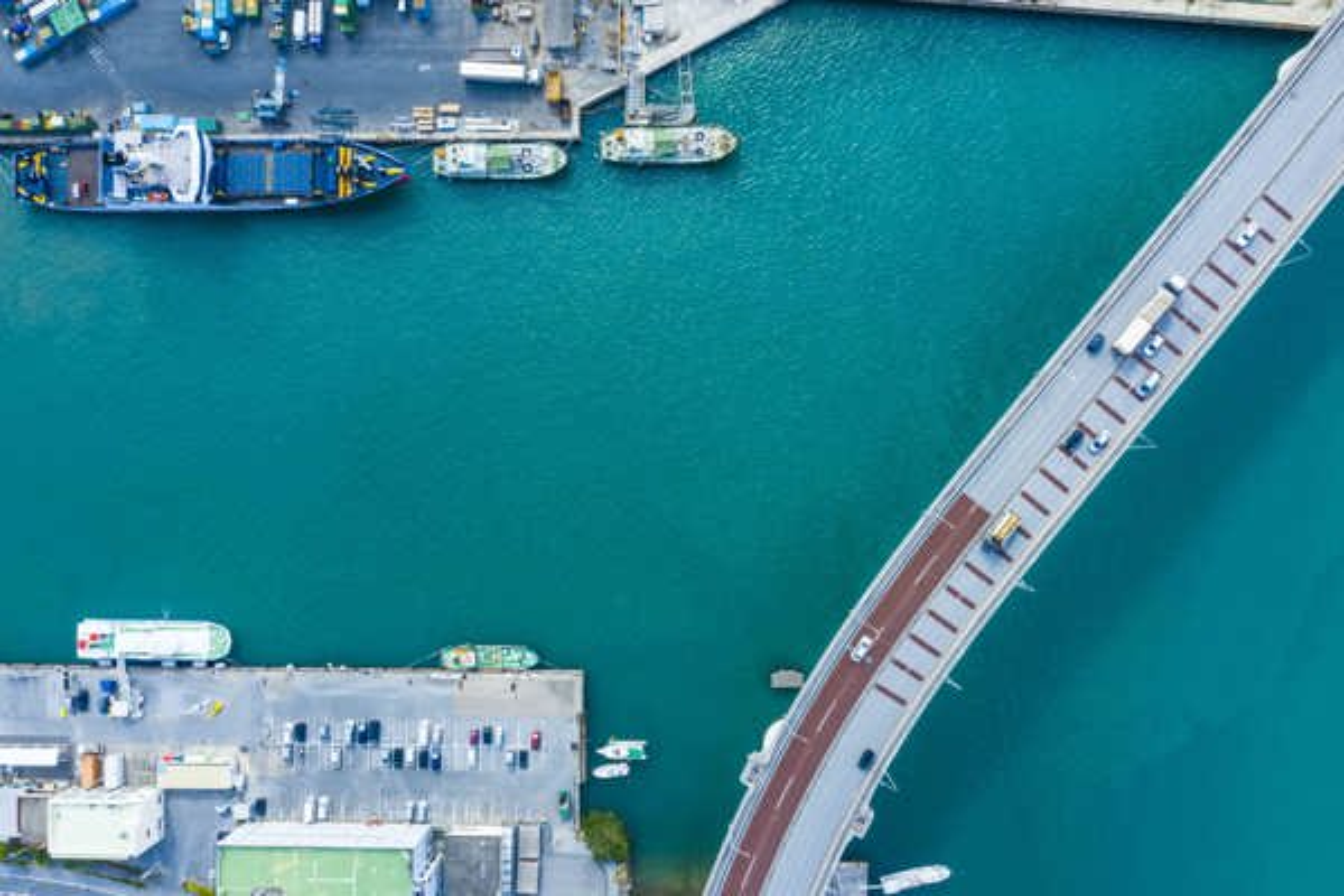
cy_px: 448
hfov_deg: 65.5
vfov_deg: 46.4
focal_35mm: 28
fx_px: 1045
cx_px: 672
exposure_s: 1/120
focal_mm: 10.26
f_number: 8
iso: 100
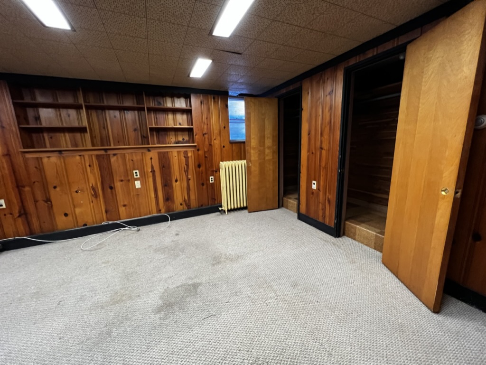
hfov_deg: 106.2
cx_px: 243
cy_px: 182
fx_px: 183
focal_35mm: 13
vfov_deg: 90.0
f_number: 1.8
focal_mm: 1.57
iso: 500
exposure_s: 1/60
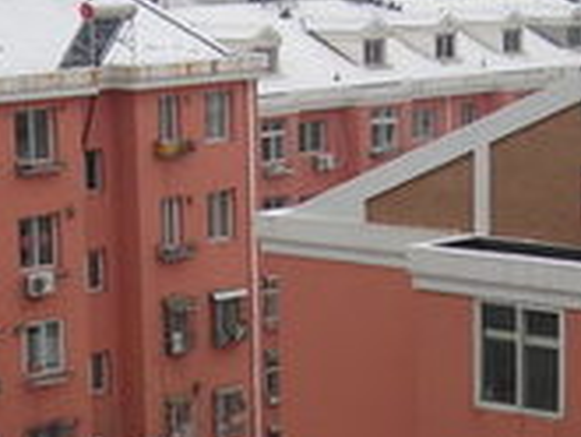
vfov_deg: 10.6
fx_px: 2318
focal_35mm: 138
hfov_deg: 14.3
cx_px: 313
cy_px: 465
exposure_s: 1/46
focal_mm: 6.3
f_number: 3.2
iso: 50
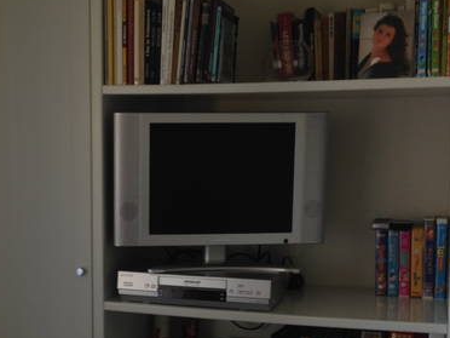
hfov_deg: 27.5
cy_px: 248
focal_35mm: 70
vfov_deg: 20.9
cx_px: 137
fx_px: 910
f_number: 2.4
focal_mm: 4.12
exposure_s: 1/20
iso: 50
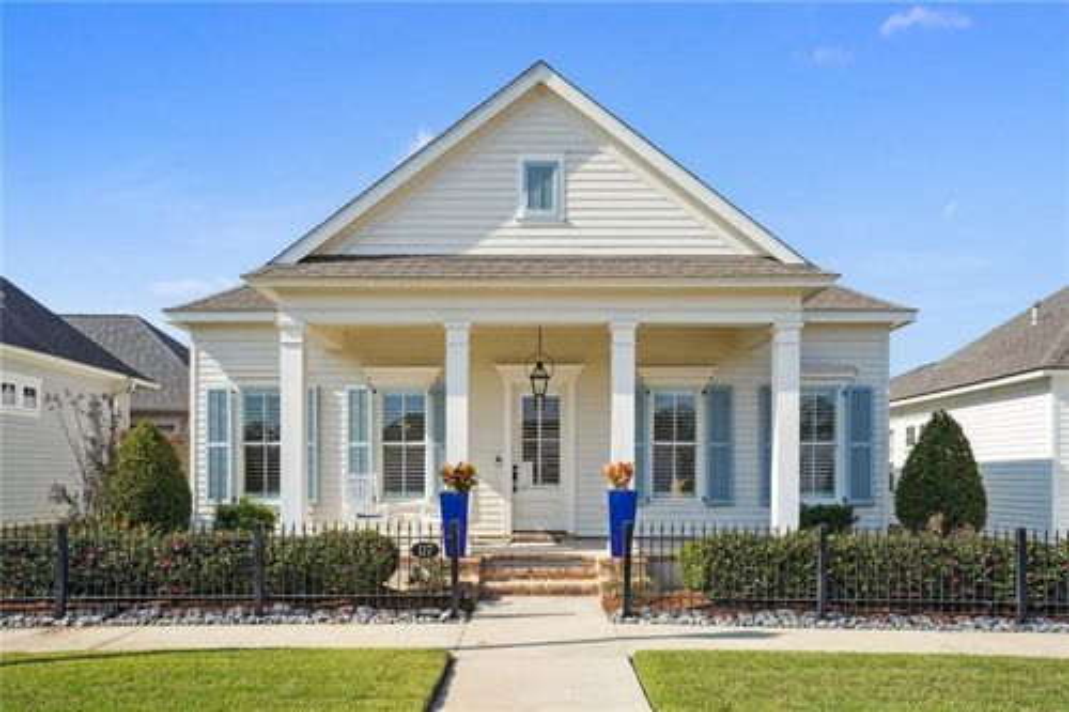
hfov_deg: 69.4
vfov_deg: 49.5
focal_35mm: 26
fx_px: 772
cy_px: 356
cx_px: 534
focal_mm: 26
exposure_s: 1/1000
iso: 800
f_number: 11
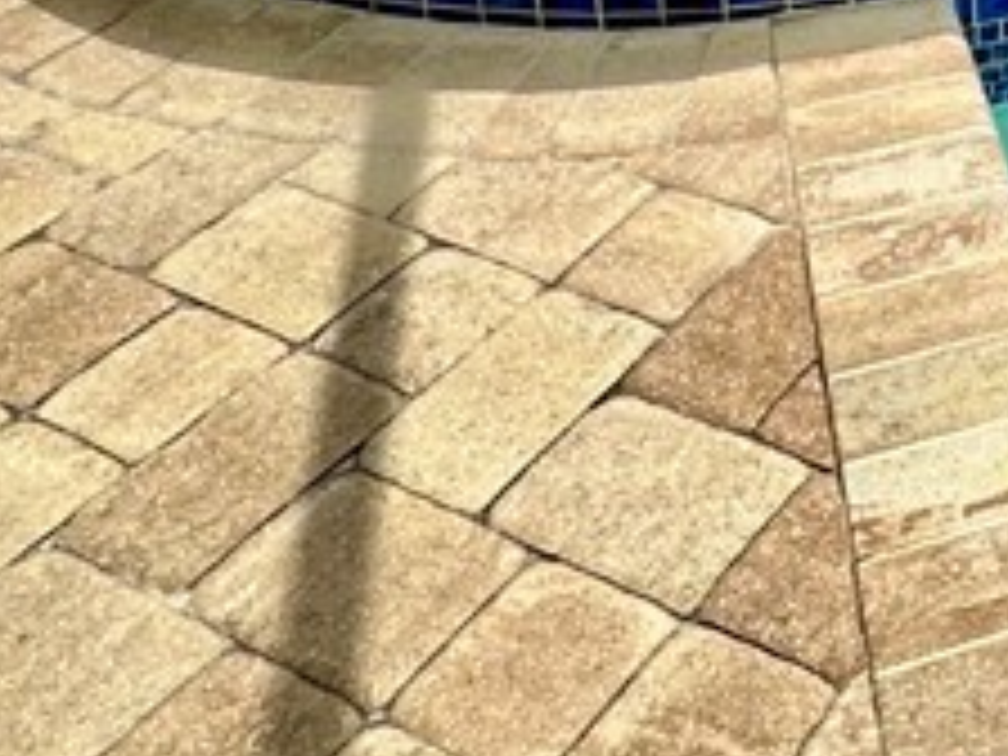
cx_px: 1323
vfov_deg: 17.9
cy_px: -634
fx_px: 1864
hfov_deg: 25.8
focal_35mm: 64
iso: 50
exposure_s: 1/1575
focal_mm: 2.22
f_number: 2.2
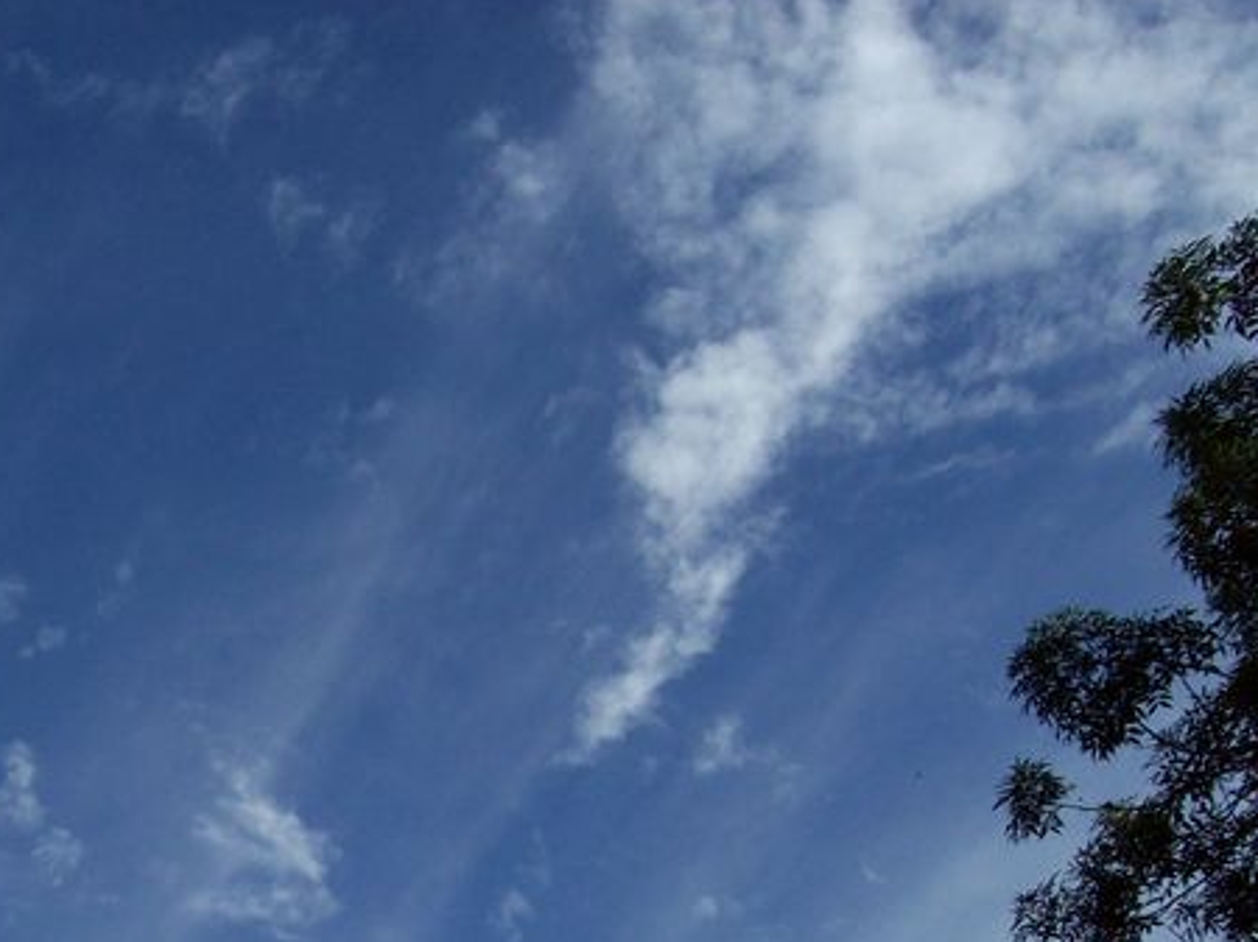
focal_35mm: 64
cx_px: 321
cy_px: 826
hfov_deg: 29.8
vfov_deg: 22.4
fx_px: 2325
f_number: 4.8
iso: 80
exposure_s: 1/663
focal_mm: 6
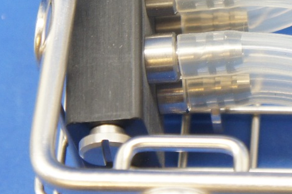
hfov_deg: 10.5
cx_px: 259
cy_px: -1
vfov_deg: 7.0
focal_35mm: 196
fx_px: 1588
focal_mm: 38
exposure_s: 1/60
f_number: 4.5
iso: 500
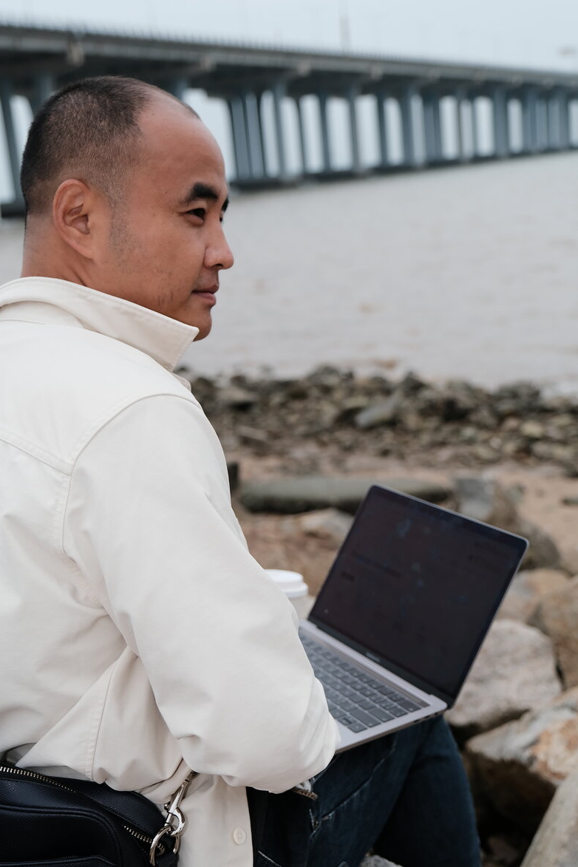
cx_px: 292
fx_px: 1084
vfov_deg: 43.6
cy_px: 441
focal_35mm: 45
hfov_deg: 29.9
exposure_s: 1/2900
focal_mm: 29.2
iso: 400
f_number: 2.8
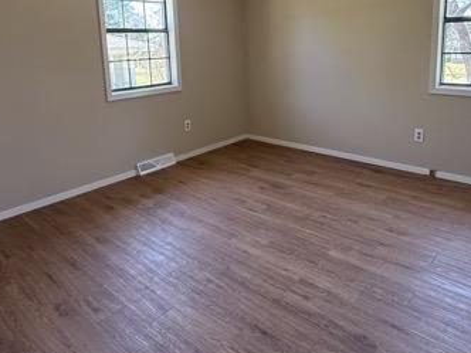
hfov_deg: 65.3
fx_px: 367
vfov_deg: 49.9
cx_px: 250
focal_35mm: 27
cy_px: 102
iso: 250
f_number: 2.2
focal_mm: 2.22
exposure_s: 1/99
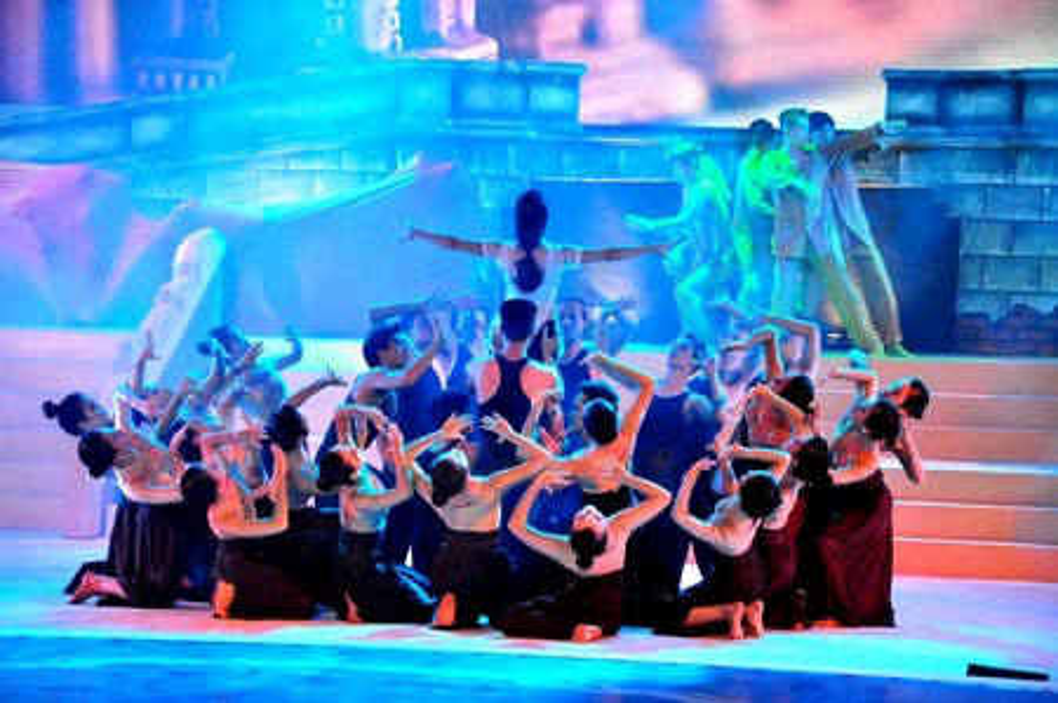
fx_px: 4315
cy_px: 352
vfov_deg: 9.3
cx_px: 529
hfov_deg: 14.0
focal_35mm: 147
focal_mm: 98
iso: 3200
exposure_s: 1/100
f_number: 5.6
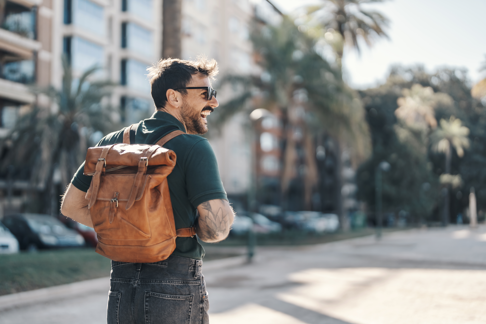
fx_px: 675
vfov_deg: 27.0
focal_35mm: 50
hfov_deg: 39.6
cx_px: 243
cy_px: 162
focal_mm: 50
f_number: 1.2
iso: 100
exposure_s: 1/2500
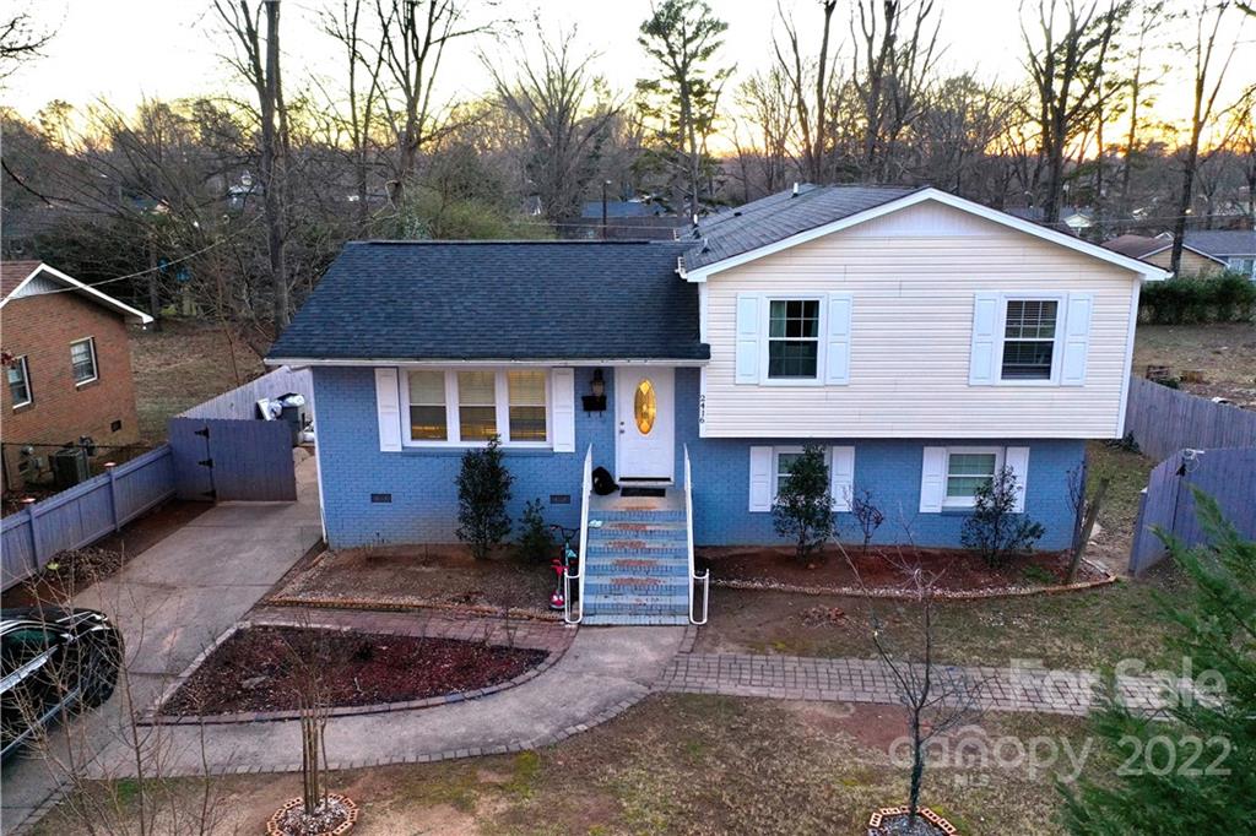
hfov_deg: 65.5
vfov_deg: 46.4
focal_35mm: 28
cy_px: 418
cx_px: 628
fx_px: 977
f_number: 2.8
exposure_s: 1/20
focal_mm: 10.26
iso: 400
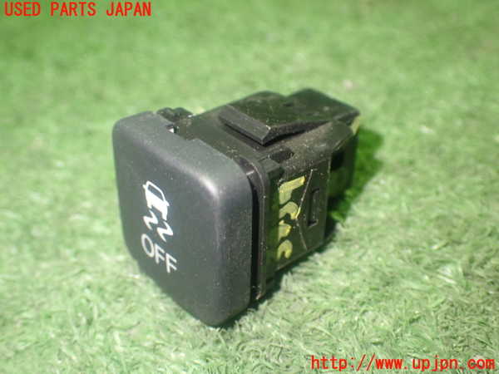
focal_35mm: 44
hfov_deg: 42.9
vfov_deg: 32.9
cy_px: 187
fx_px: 634
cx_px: 250
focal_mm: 7.84
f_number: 2.9
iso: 800
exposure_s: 1/40
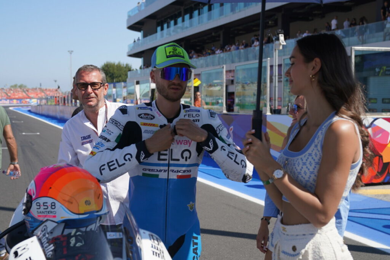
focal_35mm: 37
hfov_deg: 51.9
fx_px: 401
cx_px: 195
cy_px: 130
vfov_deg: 36.0
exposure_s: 1/400
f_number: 4.5
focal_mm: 37
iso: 100
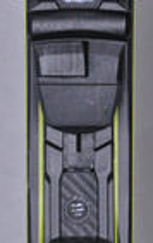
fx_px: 2583
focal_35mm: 388
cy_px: 217
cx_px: 168
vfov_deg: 5.4
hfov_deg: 3.4
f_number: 8
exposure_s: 1/125
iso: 3200
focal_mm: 80
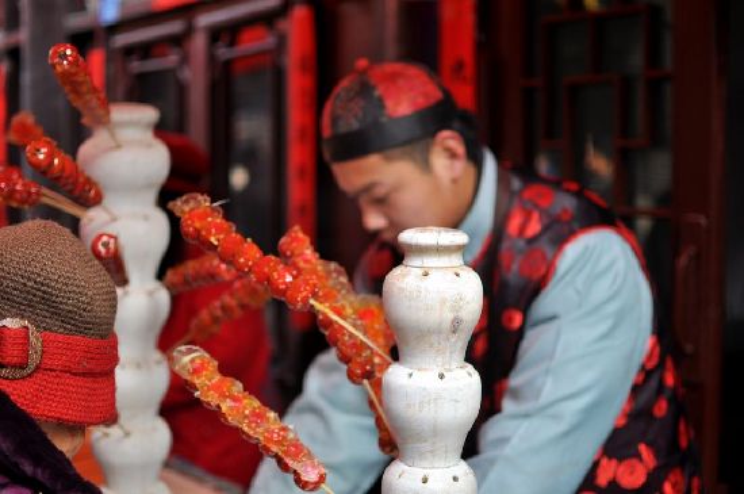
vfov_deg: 25.7
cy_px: 247
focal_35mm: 52
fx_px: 1083
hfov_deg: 37.9
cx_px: 372
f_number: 1.8
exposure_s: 1/640
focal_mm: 35
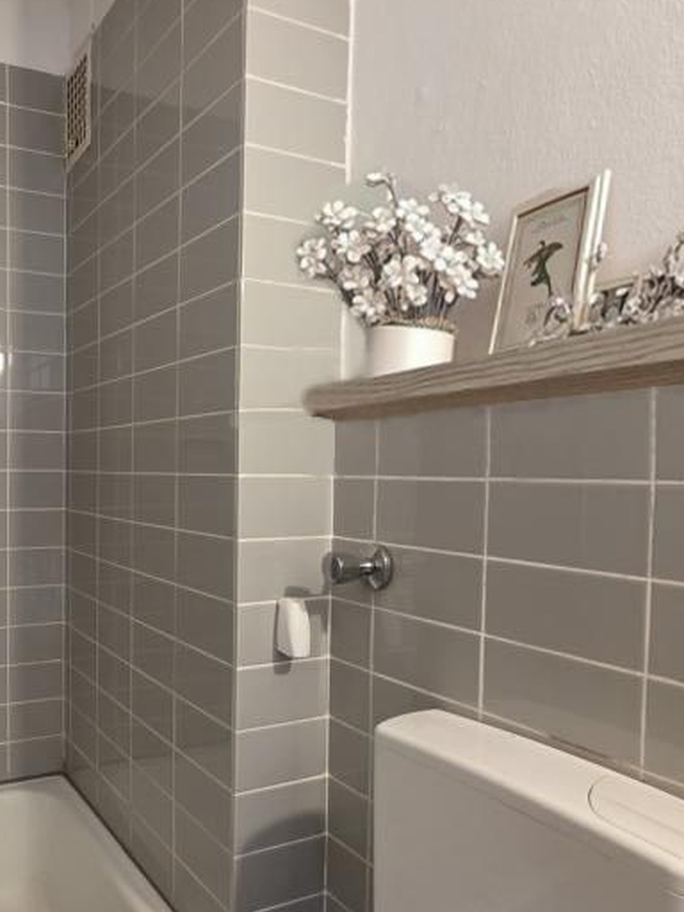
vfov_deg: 67.1
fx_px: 685
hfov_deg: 49.8
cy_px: 501
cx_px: 132
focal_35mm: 26
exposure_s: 1/50
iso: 250
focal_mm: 2.2
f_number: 1.9
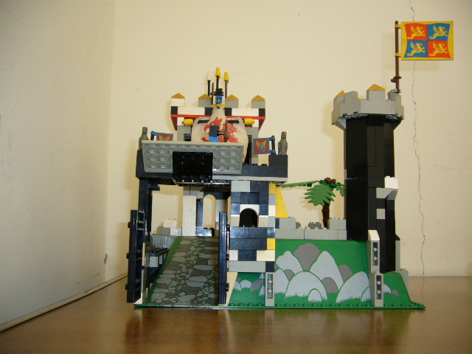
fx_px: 477
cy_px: 177
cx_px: 236
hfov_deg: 52.6
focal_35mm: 35
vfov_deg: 40.7
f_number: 2.8
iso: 80
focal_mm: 5.8
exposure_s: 1/10
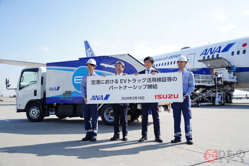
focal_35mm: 32
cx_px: 124
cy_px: 83
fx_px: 221
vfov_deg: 41.1
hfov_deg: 58.7
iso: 160
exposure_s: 1/1000
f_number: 4
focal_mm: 32
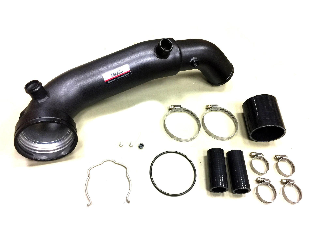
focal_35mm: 29
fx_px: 273
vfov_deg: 48.2
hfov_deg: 61.7
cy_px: 122
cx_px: 163
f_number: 2.2
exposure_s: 1/30
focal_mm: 4.15
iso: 40
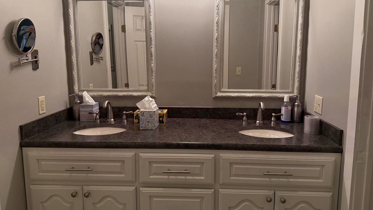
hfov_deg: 69.9
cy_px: 93
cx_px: 189
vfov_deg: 42.8
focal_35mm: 27
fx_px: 267
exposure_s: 1/120
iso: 250
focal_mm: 6.76
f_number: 1.78
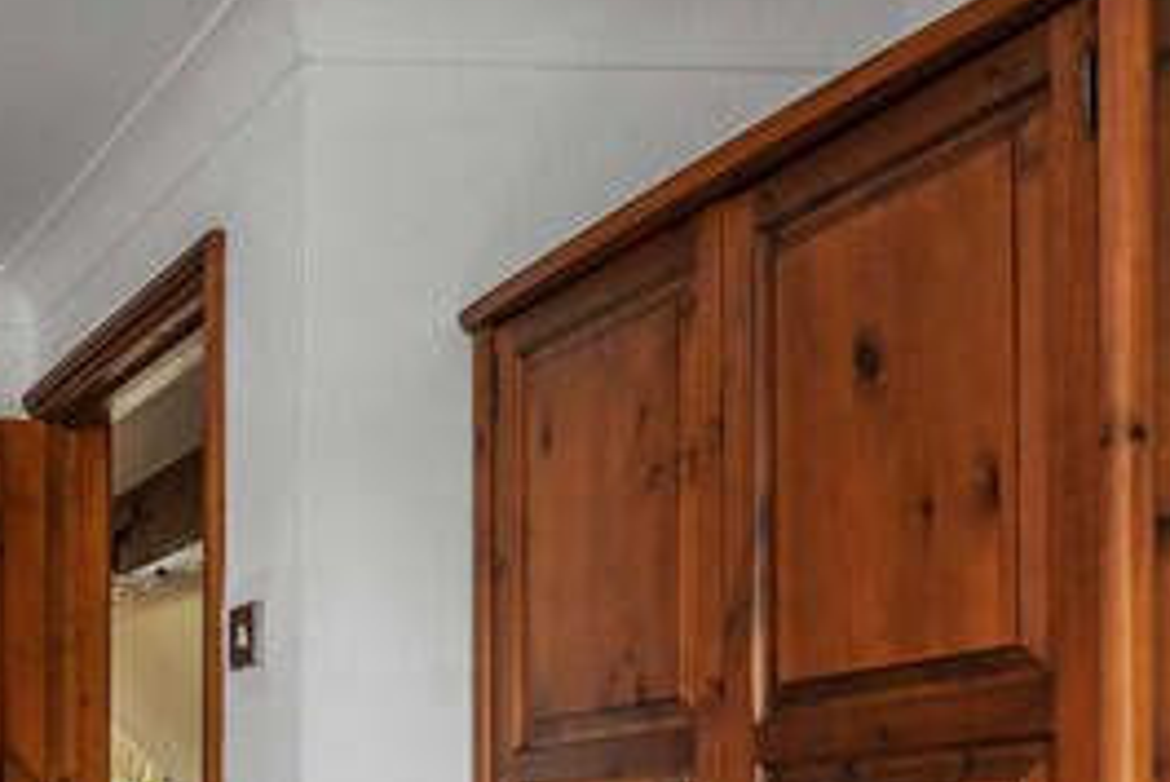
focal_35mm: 54
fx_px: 1756
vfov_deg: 23.9
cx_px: -455
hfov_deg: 28.3
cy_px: 797
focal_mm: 14
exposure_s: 2
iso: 400
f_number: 8
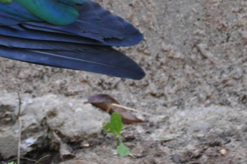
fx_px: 7912
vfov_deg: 1.2
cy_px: -81
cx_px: -15
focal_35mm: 1154
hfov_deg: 1.8
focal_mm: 230
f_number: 5.6
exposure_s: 1/100
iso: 1000
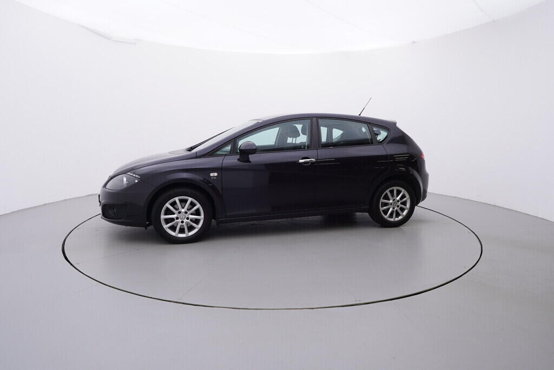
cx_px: 277
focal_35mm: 22
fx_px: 346
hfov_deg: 77.3
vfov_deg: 56.2
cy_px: 185
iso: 200
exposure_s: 1/80
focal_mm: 15
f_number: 5
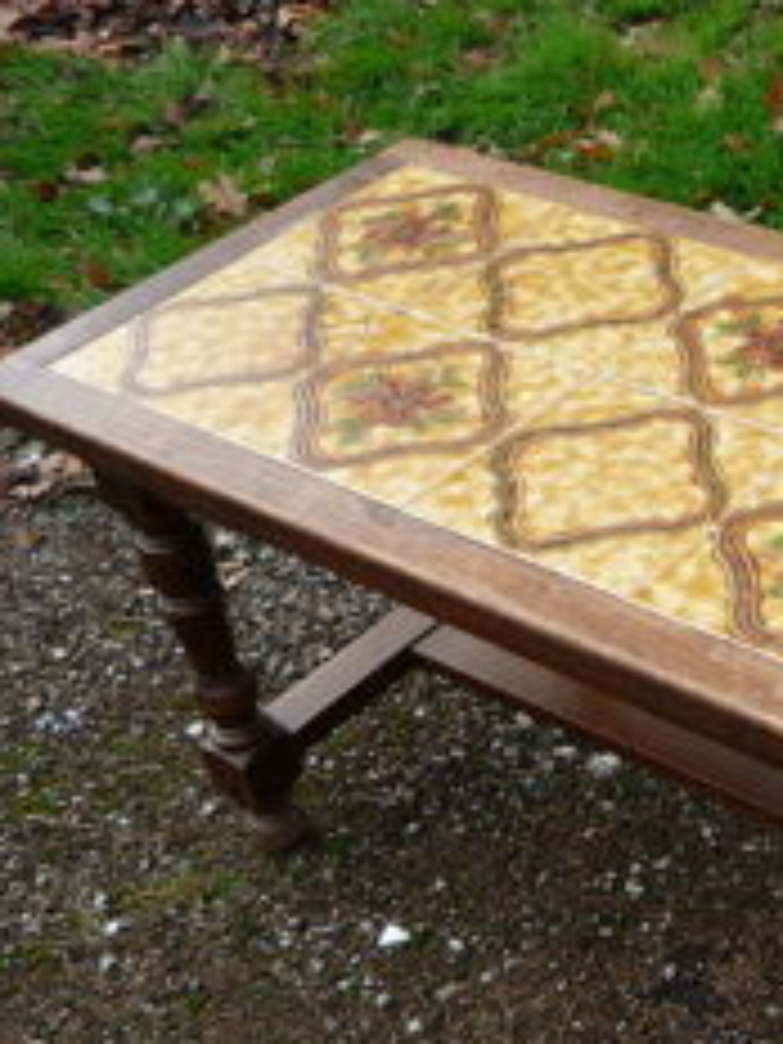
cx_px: 832
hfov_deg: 22.5
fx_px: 1870
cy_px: 724
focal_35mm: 62
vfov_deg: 30.9
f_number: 4
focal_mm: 5.2
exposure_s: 1/200
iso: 100
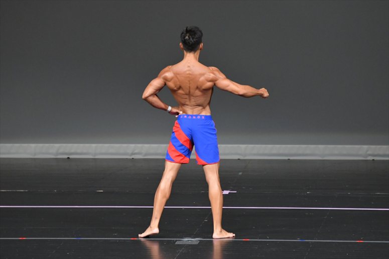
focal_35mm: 315
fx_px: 3402
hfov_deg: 6.5
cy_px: 130
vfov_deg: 4.4
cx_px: 194
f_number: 5.6
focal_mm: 210
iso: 4000
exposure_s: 1/400
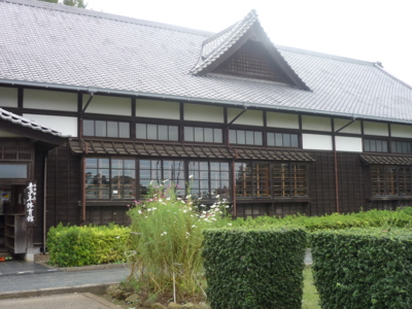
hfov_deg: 46.8
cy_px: 154
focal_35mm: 40
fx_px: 476
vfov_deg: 36.0
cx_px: 206
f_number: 2.8
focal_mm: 5.5
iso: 100
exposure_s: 1/250
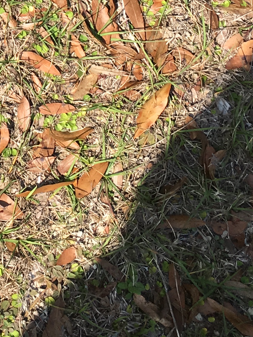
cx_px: -135
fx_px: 1081
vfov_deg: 16.4
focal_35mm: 111
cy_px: -147
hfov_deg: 12.6
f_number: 2.2
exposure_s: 1/1148
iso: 25
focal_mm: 4.15
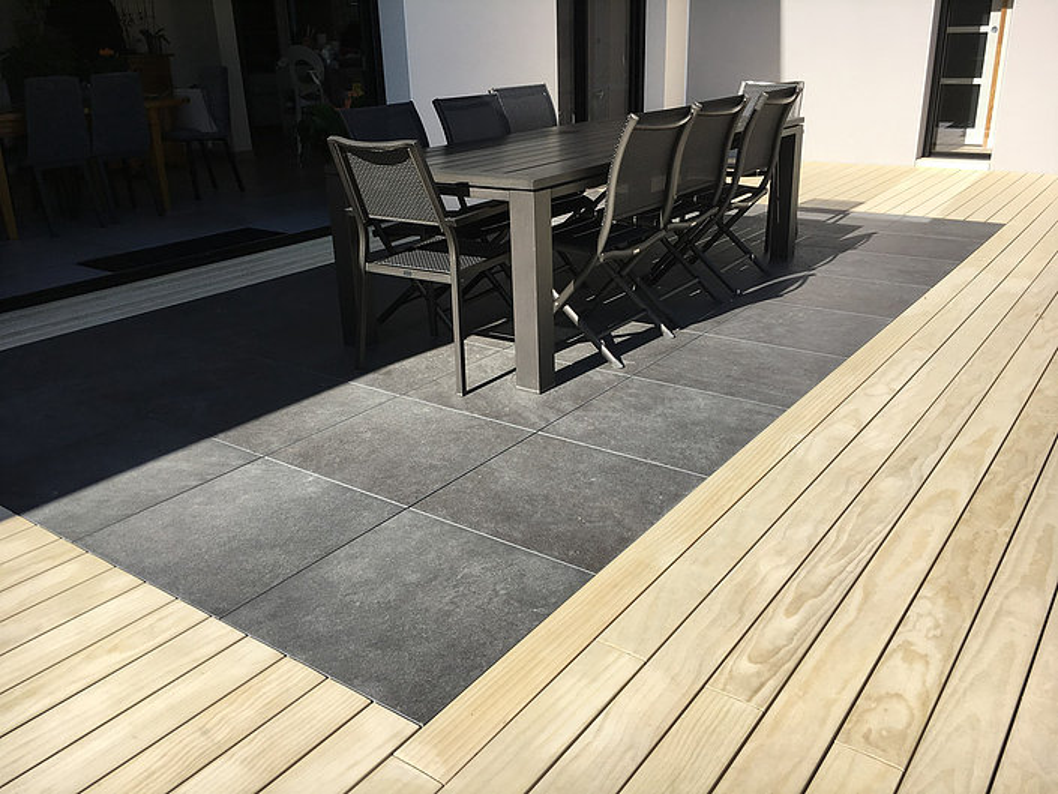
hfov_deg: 61.7
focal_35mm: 29
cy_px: 397
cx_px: 529
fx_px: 887
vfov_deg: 48.2
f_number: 2.2
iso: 25
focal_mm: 4.15
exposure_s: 1/1538
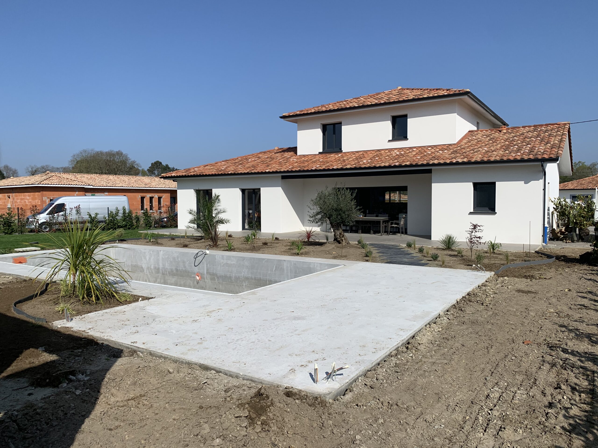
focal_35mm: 26
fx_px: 449
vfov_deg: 53.1
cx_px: 299
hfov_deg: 67.3
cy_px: 224
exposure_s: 1/4464
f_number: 1.8
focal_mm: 4.25
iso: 25
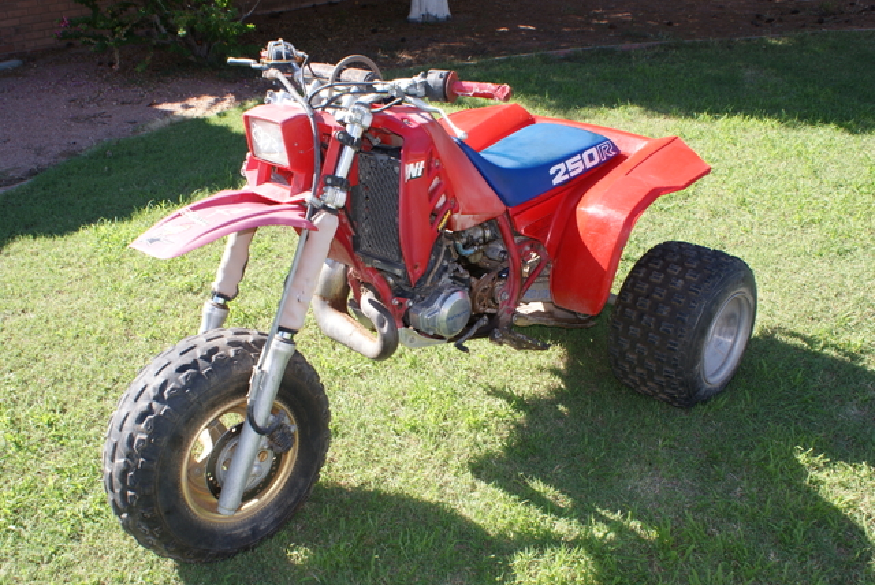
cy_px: 292
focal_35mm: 33
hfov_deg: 57.2
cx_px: 438
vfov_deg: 40.0
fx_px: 803
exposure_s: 1/80
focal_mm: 22
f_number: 8
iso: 100
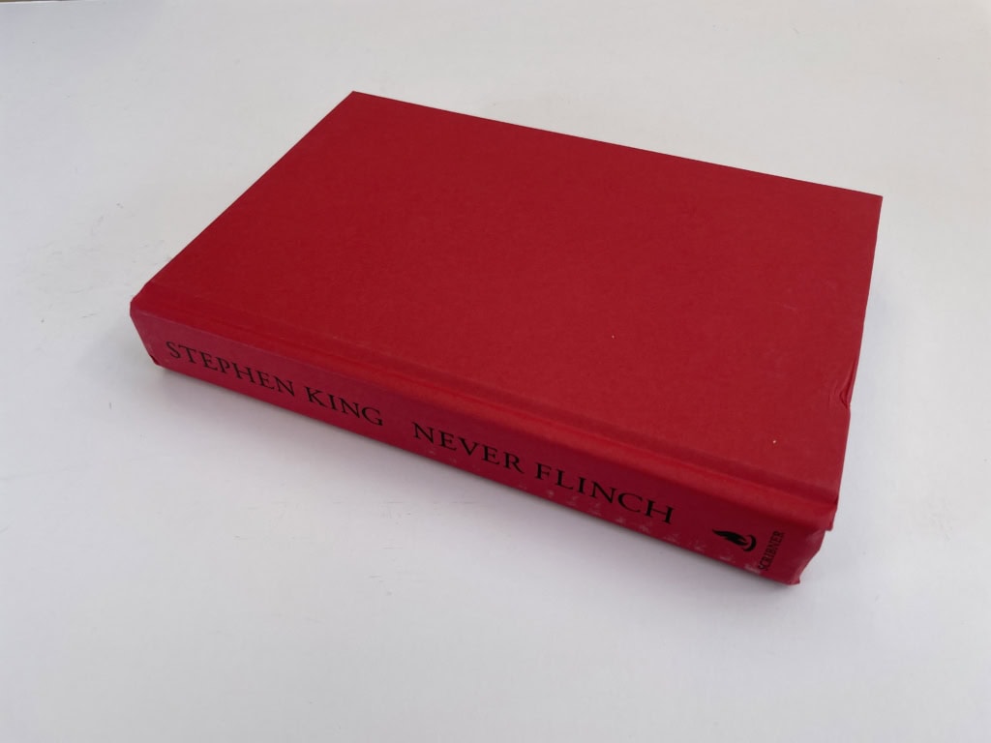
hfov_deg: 67.3
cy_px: 372
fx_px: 744
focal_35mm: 26
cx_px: 496
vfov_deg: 53.1
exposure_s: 1/311
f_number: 1.6
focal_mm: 4.2
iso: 32
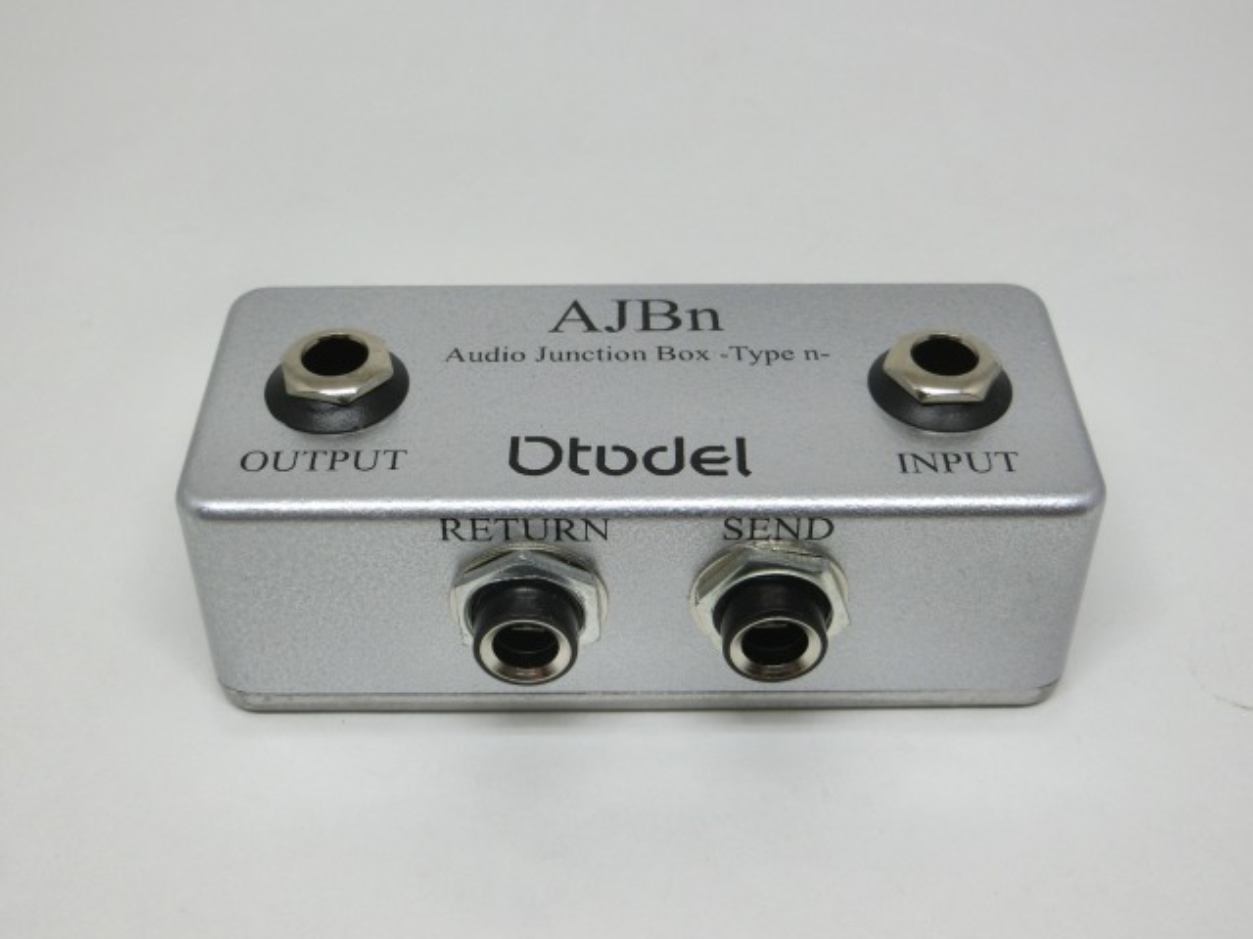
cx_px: 626
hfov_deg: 42.1
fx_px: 1629
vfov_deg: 32.2
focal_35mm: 45
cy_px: 470
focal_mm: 8
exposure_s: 1/125
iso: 100
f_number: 4.4
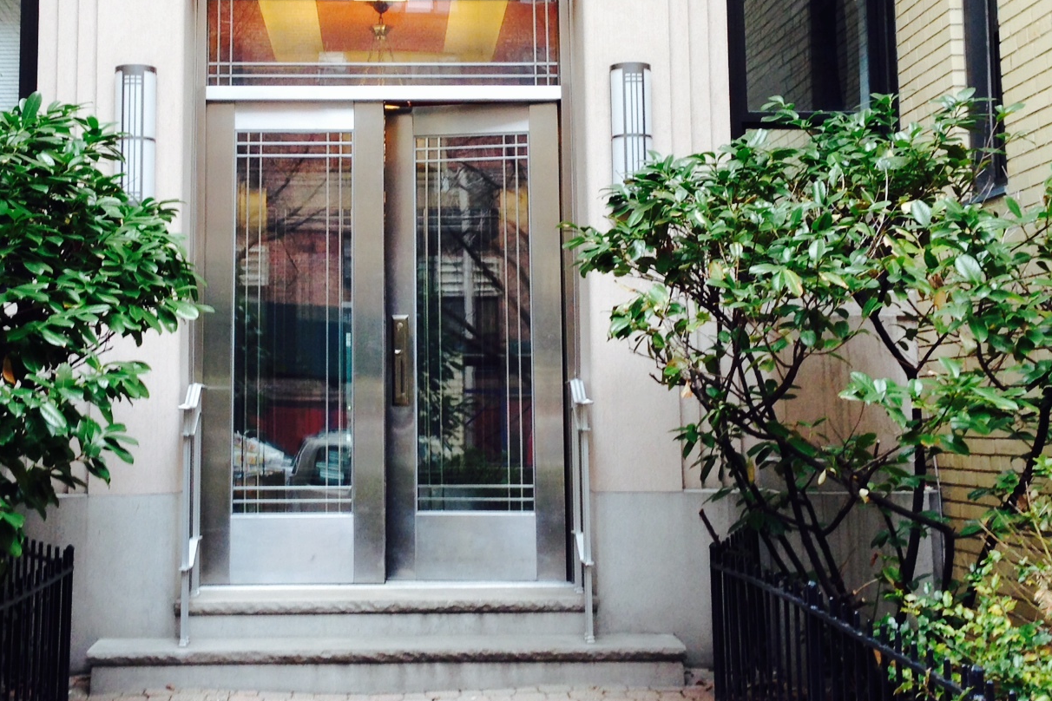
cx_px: 398
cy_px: 200
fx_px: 1695
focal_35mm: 58
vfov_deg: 23.2
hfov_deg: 34.3
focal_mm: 4.12
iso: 50
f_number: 2.4
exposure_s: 1/24
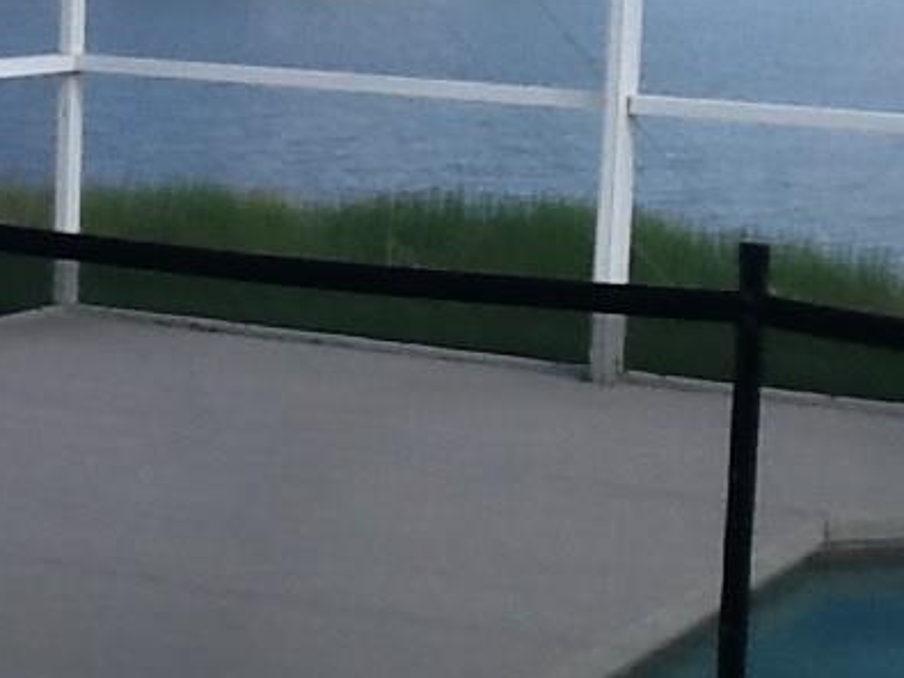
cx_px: 465
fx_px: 2793
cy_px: 227
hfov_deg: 18.4
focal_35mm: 107
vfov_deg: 13.8
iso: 40
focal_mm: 2.03
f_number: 2.4
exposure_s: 1/557
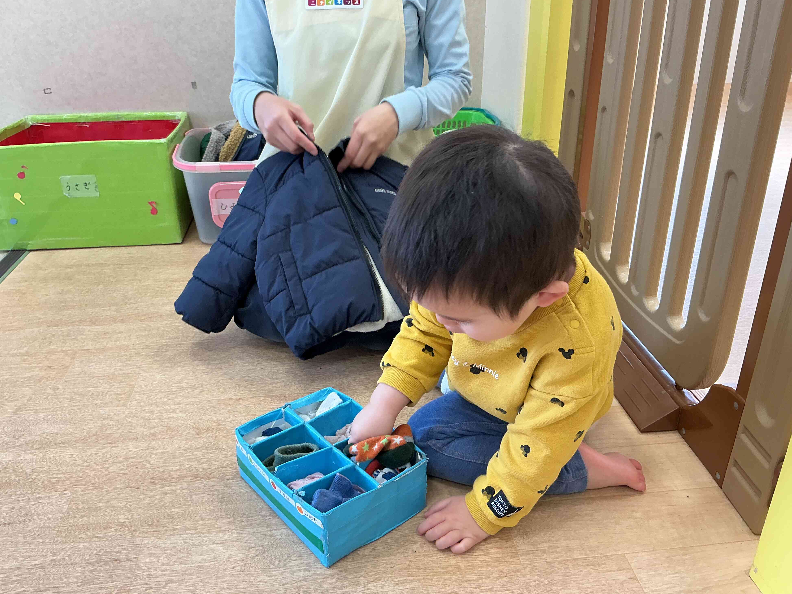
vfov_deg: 46.8
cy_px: 299
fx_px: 686
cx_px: 400
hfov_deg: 60.0
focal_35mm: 30
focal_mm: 3
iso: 50
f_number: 1.8
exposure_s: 1/120
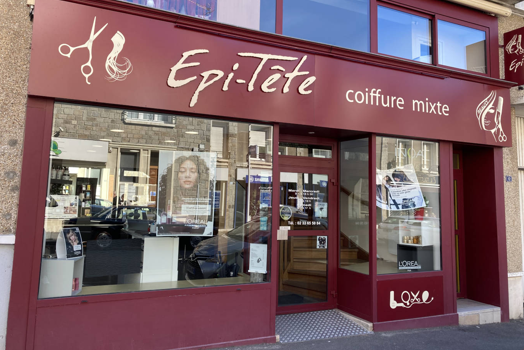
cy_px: 150
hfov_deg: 61.9
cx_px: 256
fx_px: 437
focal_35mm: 30
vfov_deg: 43.5
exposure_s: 1/218
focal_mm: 3.99
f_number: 1.8
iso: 20
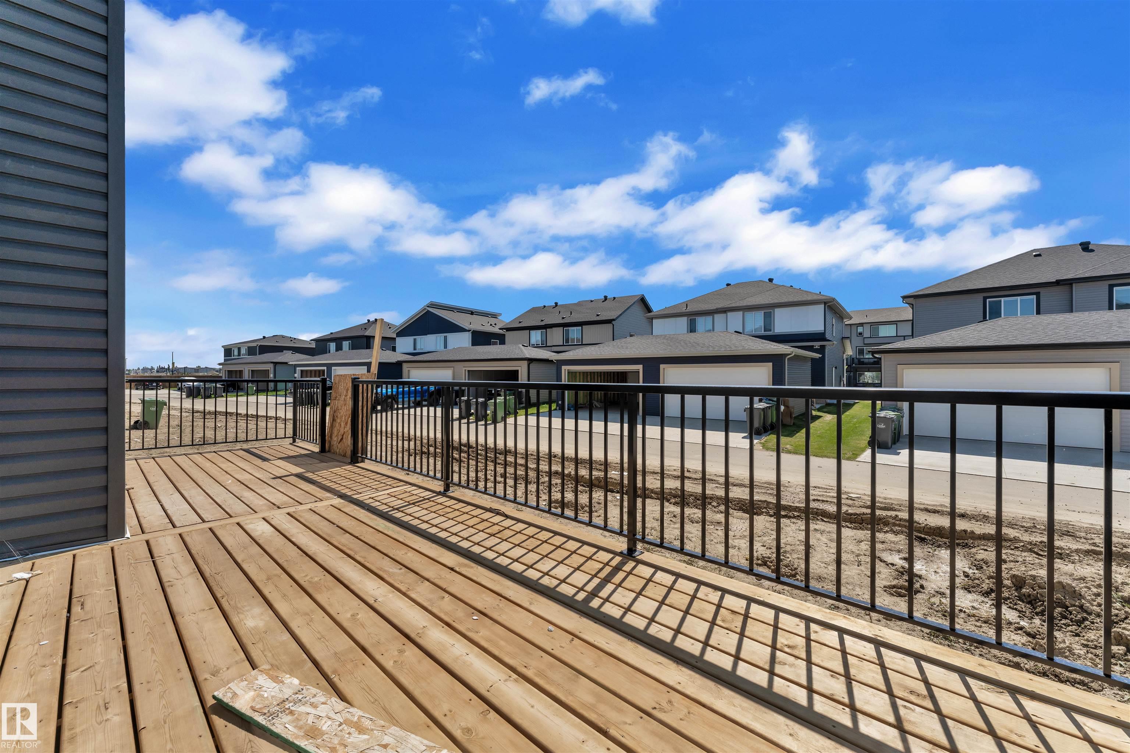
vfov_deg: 81.2
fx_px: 439
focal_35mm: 14
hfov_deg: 104.3
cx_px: 565
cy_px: 376
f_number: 9
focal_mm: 14
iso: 200
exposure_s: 1/800
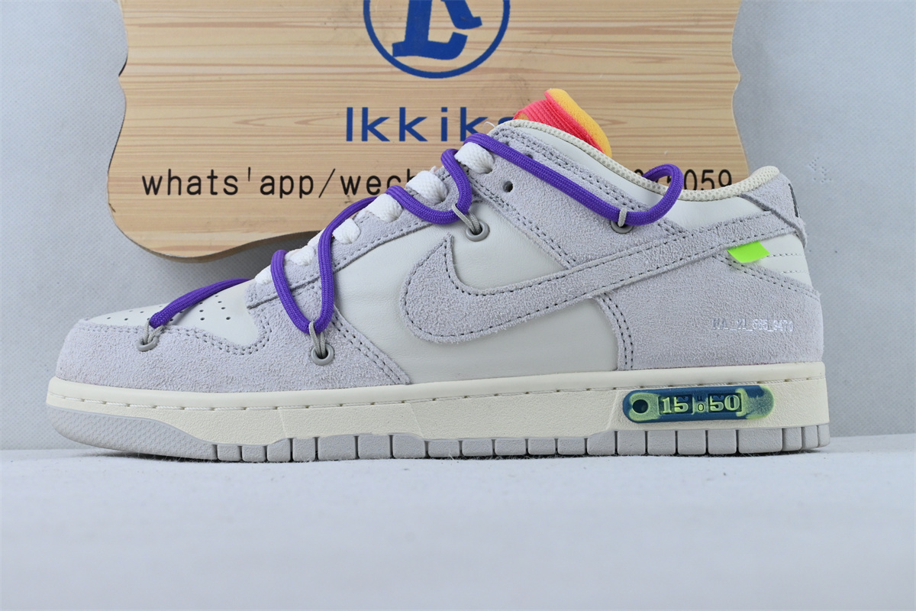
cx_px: 458
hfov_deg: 36.9
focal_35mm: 54
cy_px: 306
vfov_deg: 25.1
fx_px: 1374
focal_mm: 36
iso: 1000
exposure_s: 1/200
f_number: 10
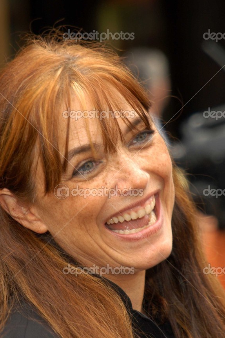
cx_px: 98
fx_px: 3005
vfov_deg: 6.4
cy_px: 192
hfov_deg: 4.3
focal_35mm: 320
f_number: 6.3
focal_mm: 180
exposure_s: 1/180
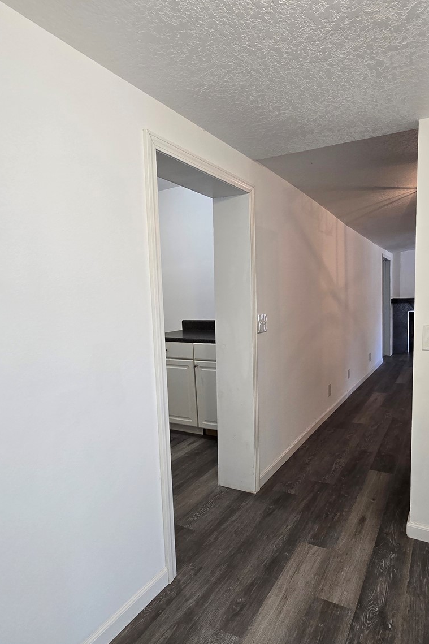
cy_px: 327
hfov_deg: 62.7
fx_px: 340
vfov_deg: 86.9
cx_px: 291
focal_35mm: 19
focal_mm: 2.2
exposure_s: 1/60
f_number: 2.2
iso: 125
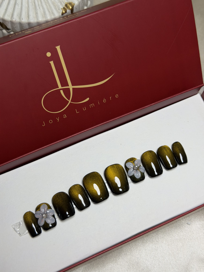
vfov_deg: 39.7
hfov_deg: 30.3
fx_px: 377
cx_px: 102
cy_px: 136
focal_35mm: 48
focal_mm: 6.76
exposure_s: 1/100
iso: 64
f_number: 1.78
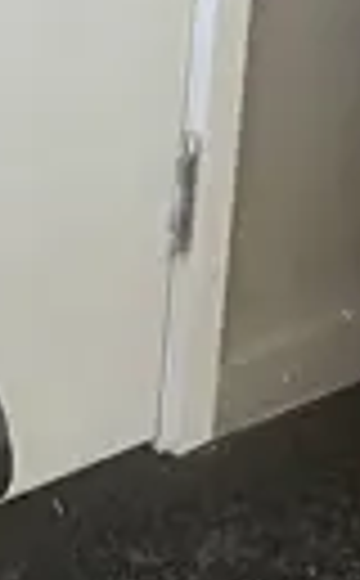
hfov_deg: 5.5
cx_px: -166
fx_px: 3726
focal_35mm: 236
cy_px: -517
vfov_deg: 8.5
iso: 100
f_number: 1.8
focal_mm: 3.99
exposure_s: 1/50
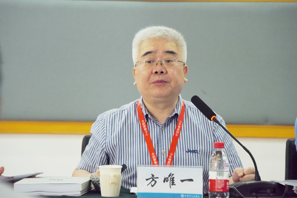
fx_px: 1567
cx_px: 148
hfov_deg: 10.8
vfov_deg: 7.2
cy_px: 99
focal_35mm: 190
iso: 1250
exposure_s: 1/80
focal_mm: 190
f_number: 5.6
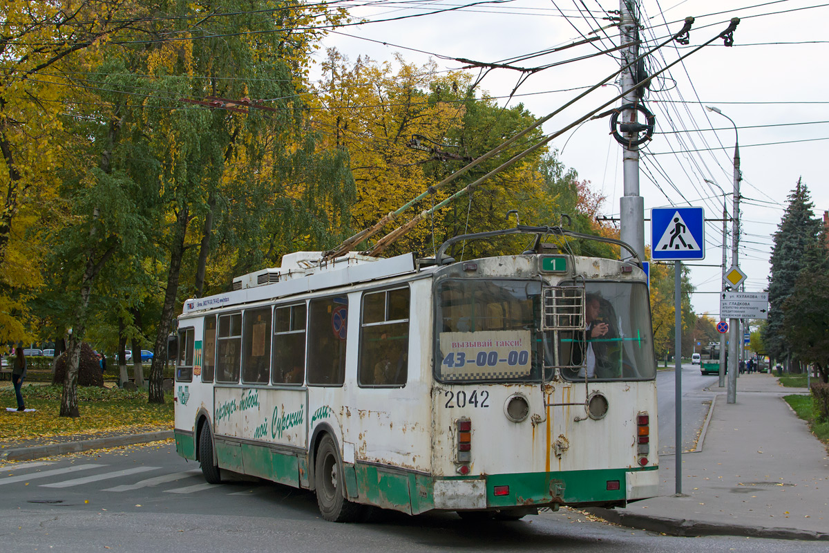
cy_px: 276
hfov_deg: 37.9
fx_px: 1209
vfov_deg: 25.8
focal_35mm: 52
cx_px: 414
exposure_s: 1/640
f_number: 6.3
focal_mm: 35
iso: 800
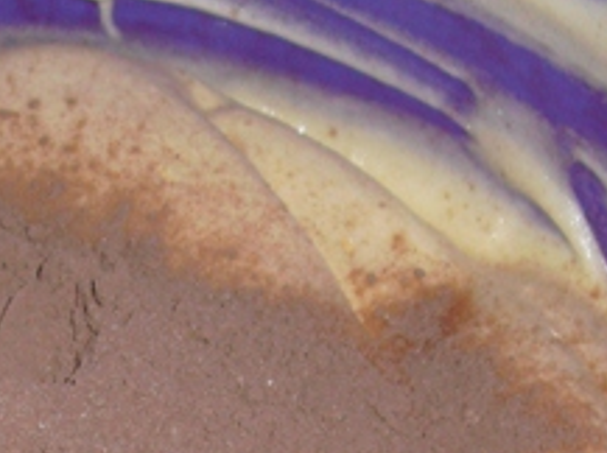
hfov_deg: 14.7
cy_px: 657
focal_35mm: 133
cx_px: 45
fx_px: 2328
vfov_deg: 10.8
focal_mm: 6.3
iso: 100
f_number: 3.1
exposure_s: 1/60
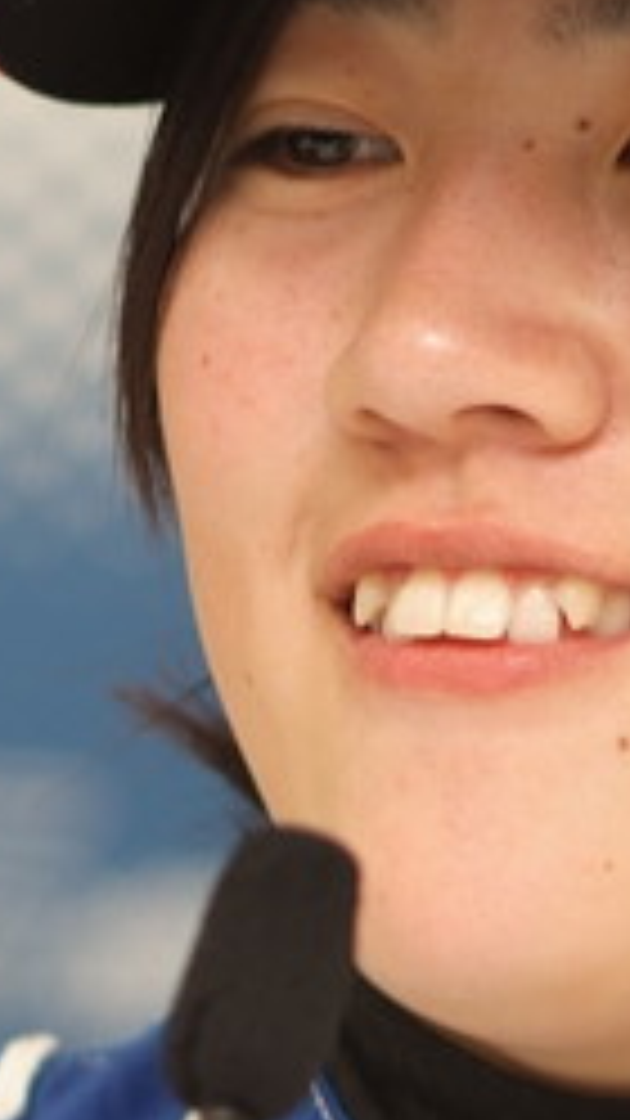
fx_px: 24301
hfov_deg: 1.5
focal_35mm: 818
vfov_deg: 2.6
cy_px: 450
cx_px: 112
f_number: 2.8
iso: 400
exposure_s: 1/125
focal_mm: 180
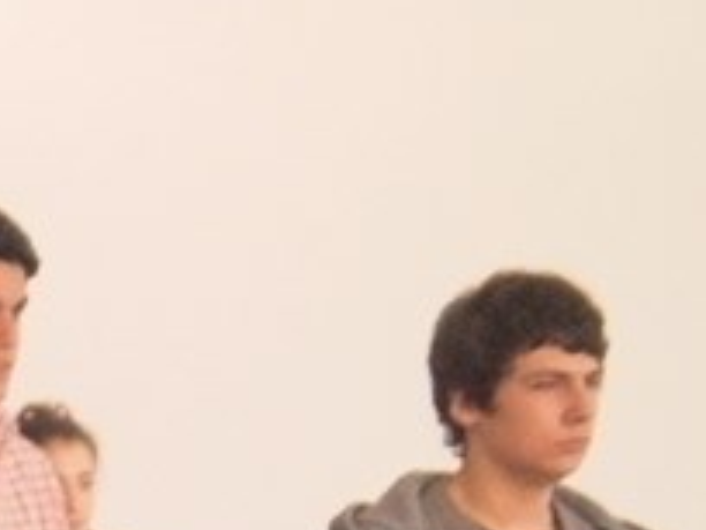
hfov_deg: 9.6
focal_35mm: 200
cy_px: 838
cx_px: -415
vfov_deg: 7.3
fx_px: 4079
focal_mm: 9.05
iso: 800
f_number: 3.8
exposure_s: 1/60
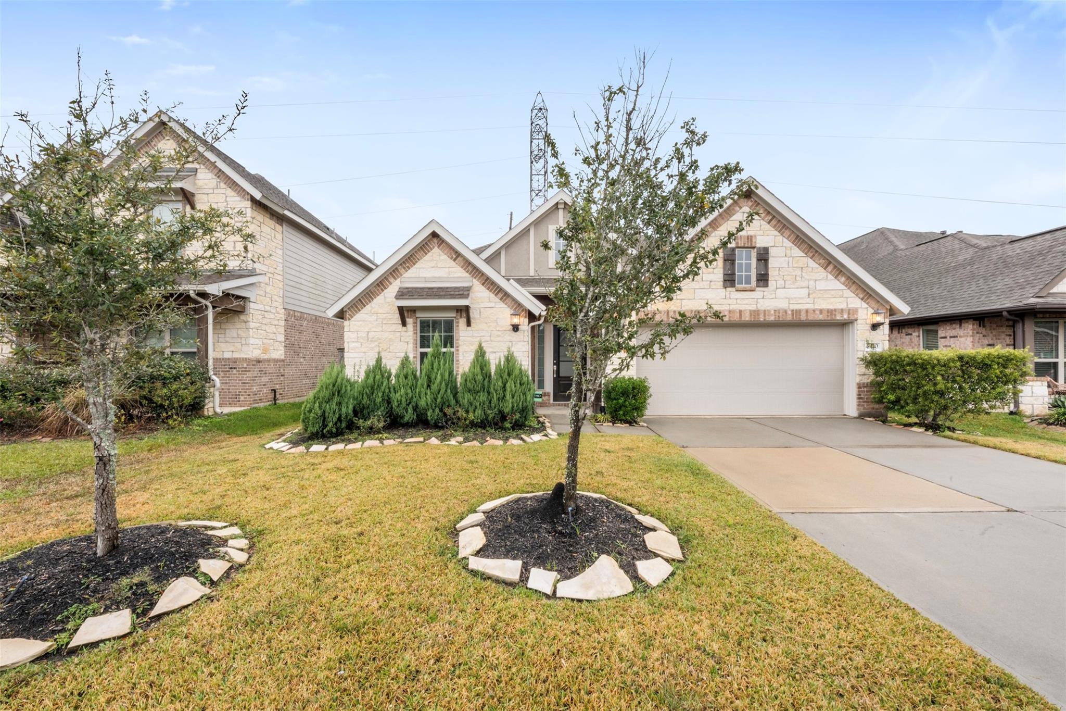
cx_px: 533
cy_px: 356
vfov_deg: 81.2
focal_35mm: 14
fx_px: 414
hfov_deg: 104.3
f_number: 9
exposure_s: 1/6
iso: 800
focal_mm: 14
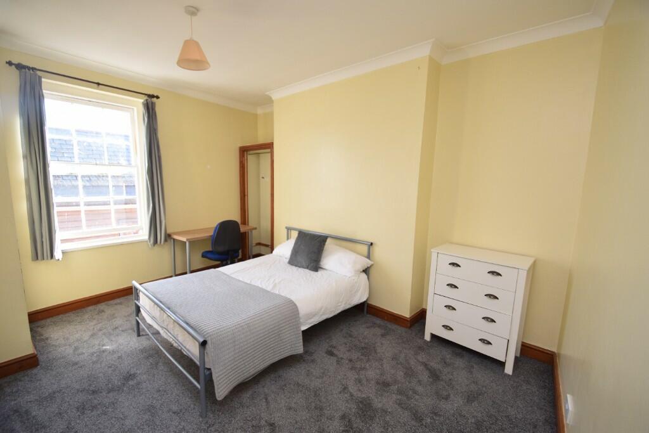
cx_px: 324
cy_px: 216
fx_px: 270
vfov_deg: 77.3
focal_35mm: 15
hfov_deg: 100.4
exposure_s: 1/125
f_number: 5.6
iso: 360
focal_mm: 10
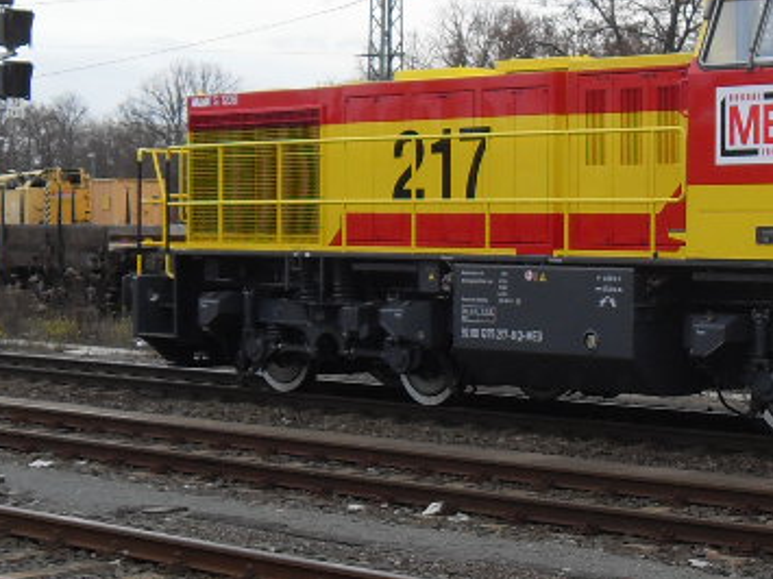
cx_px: 708
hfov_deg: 19.6
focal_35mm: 98
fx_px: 2188
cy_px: 246
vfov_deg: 15.1
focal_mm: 6.3
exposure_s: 1/250
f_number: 2.8
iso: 80
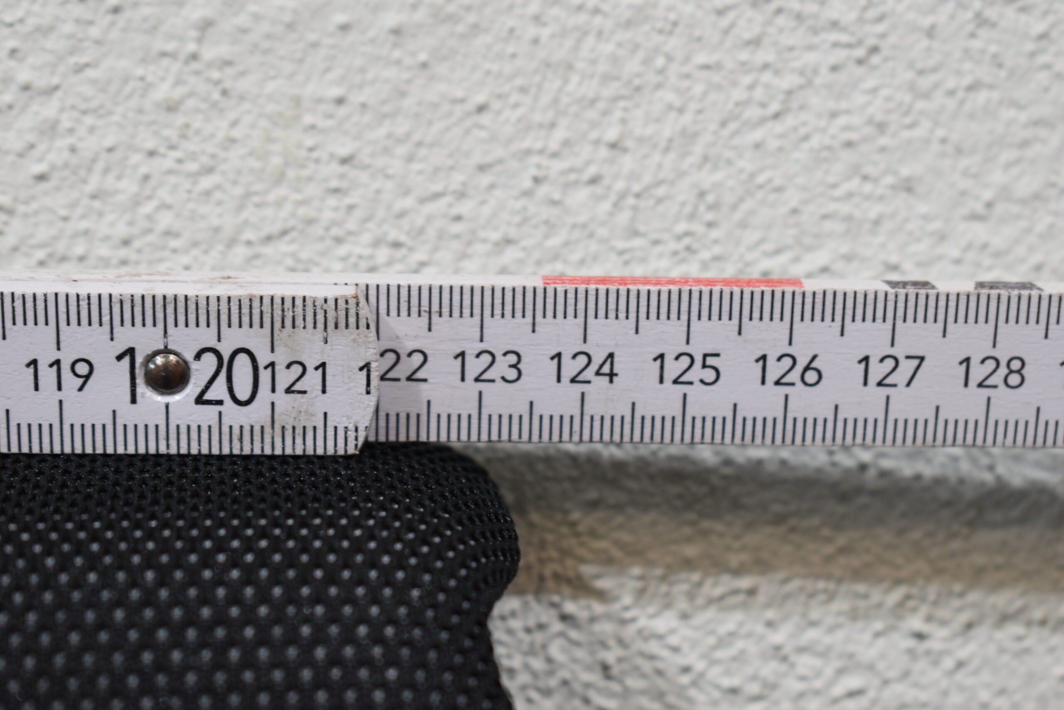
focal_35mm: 82
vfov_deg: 16.6
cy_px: 355
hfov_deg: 24.6
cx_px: 532
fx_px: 2438
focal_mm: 55
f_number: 5.6
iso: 400
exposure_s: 1/60
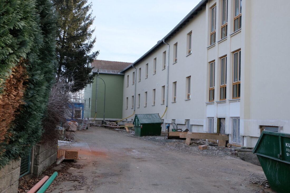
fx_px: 290
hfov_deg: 53.1
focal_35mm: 36
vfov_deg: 36.9
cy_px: 96
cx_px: 145
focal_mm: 24.3
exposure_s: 1/400
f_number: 5
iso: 400
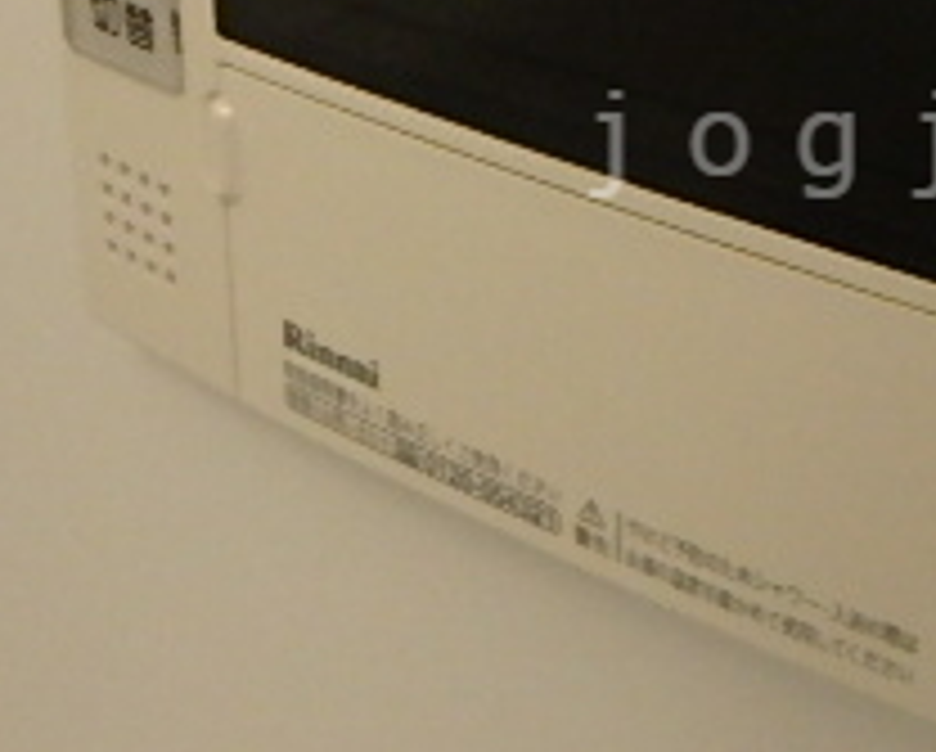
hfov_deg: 28.5
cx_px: 896
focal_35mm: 63
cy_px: 144
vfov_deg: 23.9
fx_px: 1748
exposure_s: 1/30
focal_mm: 3.7
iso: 800
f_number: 3.5
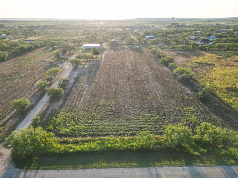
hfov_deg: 71.6
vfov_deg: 56.8
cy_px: 89
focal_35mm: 24
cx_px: 119
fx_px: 165
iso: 150
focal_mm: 6.72
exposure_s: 1/1250
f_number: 1.7
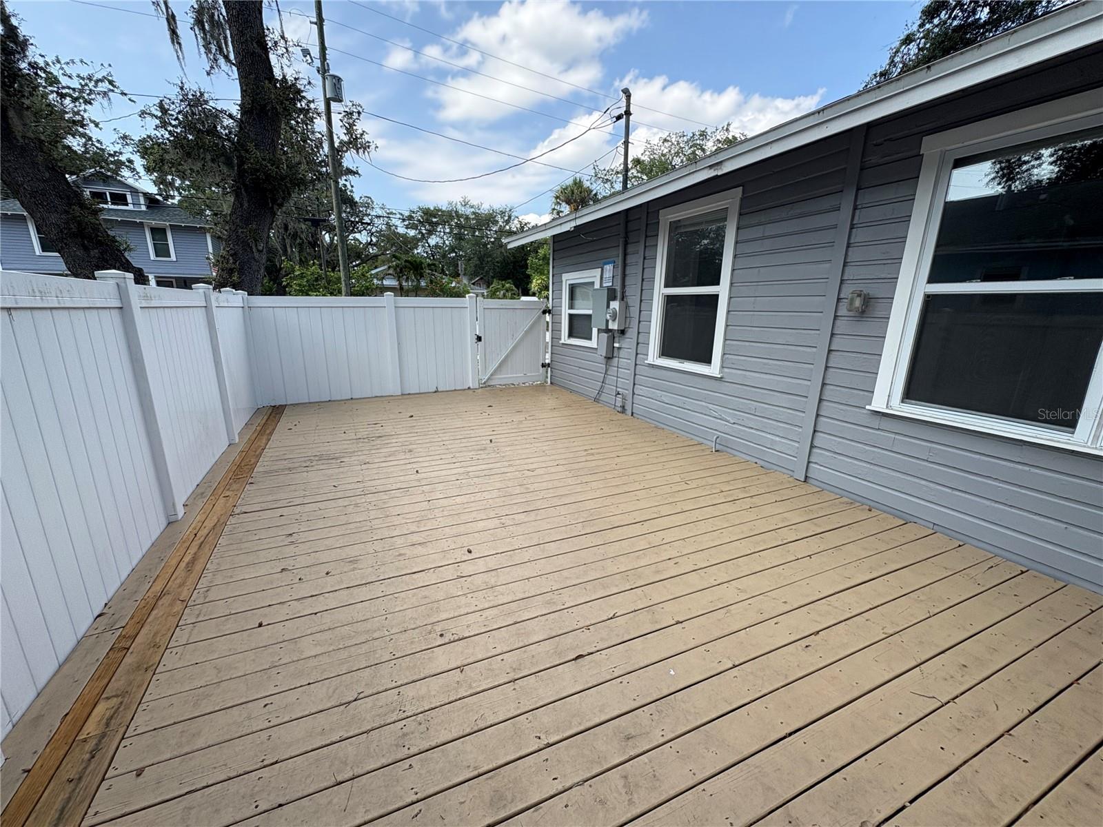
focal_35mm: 14
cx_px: 552
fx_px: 446
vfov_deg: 85.7
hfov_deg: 102.1
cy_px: 414
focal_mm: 2.22
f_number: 2.2
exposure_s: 1/476
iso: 40
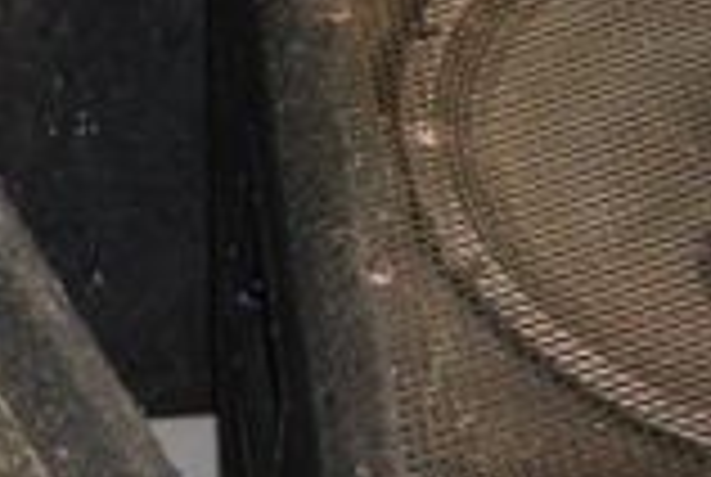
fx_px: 2473
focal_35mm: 125
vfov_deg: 11.0
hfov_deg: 14.8
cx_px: -454
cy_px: 351
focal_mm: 22
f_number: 4
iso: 2500
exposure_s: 1/60
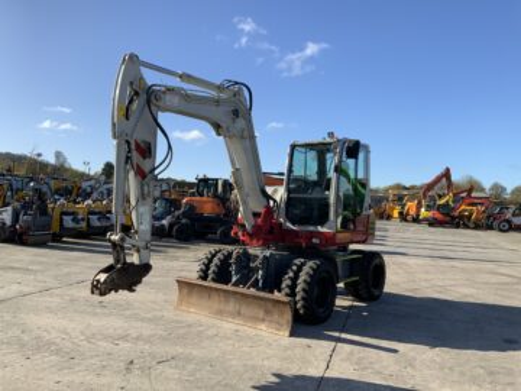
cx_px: 260
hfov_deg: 61.7
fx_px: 436
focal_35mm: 29
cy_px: 196
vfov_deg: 48.2
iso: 16
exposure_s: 1/1490
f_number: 1.8
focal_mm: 3
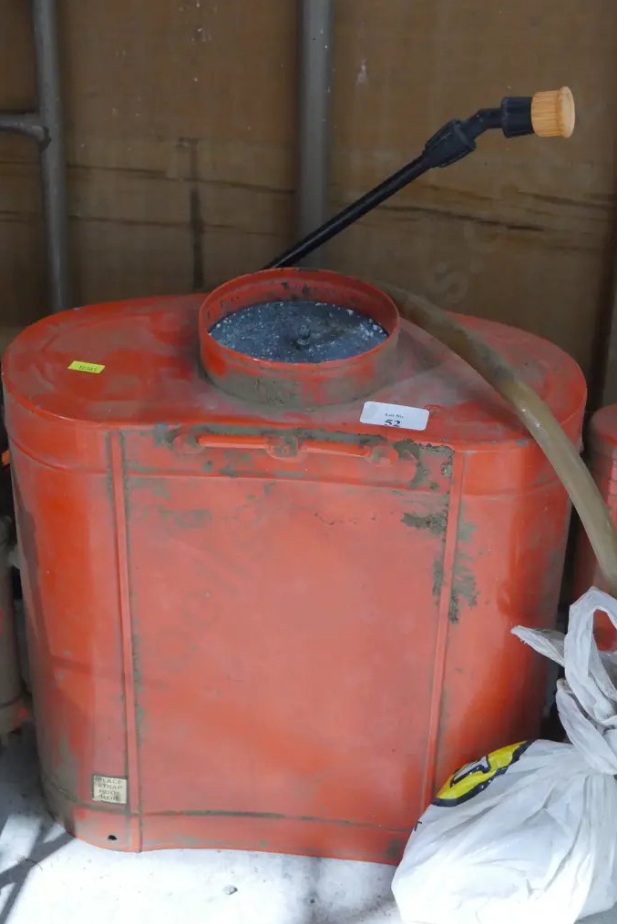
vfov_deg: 31.9
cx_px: 309
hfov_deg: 21.6
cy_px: 464
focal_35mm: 63
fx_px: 1619
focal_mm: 30
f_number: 5.4
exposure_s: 1/25
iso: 3200
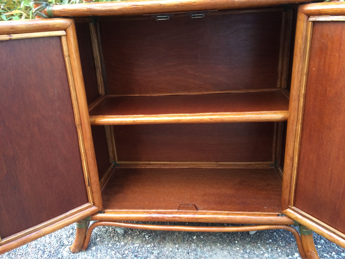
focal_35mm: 29
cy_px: 130
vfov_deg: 48.2
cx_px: 172
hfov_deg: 61.7
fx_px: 289
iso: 160
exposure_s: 1/33
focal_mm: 4.15
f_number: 2.2
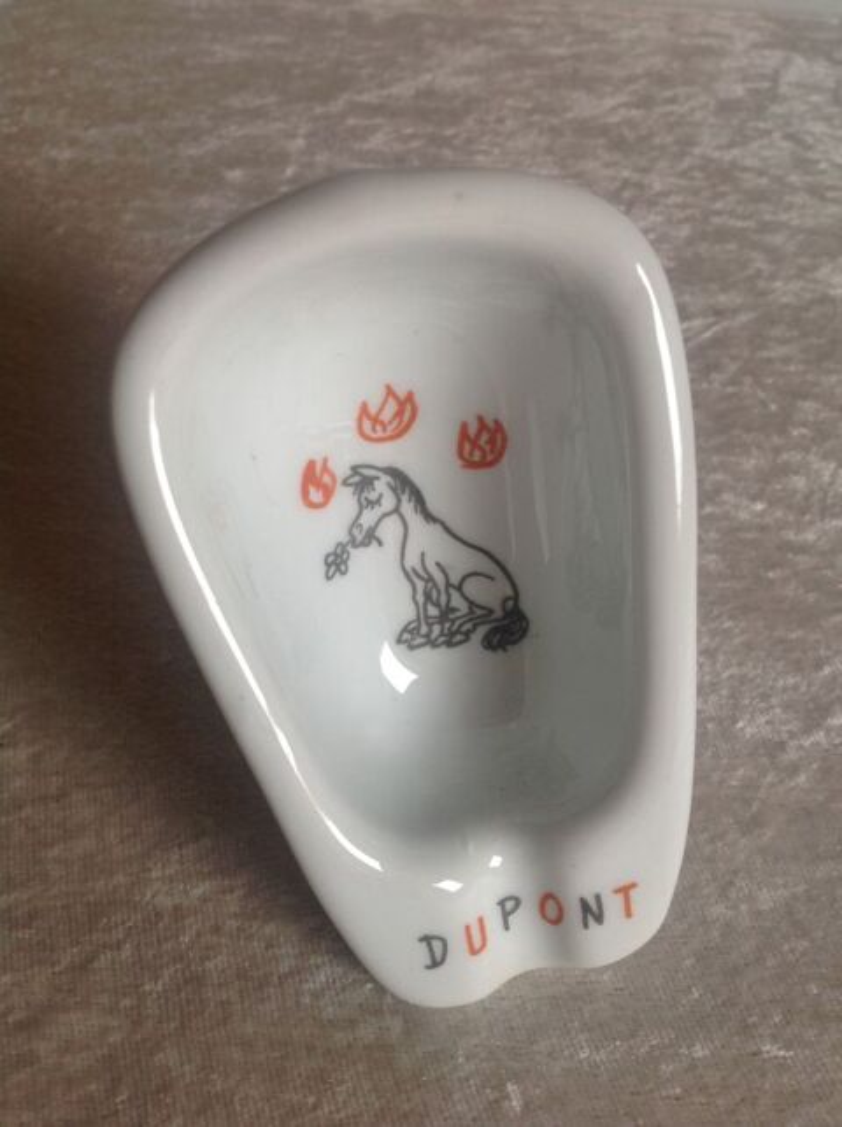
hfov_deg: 40.6
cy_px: 564
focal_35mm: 35
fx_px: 1139
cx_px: 421
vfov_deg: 52.7
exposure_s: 1/17
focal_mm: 4.28
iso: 50
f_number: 2.4
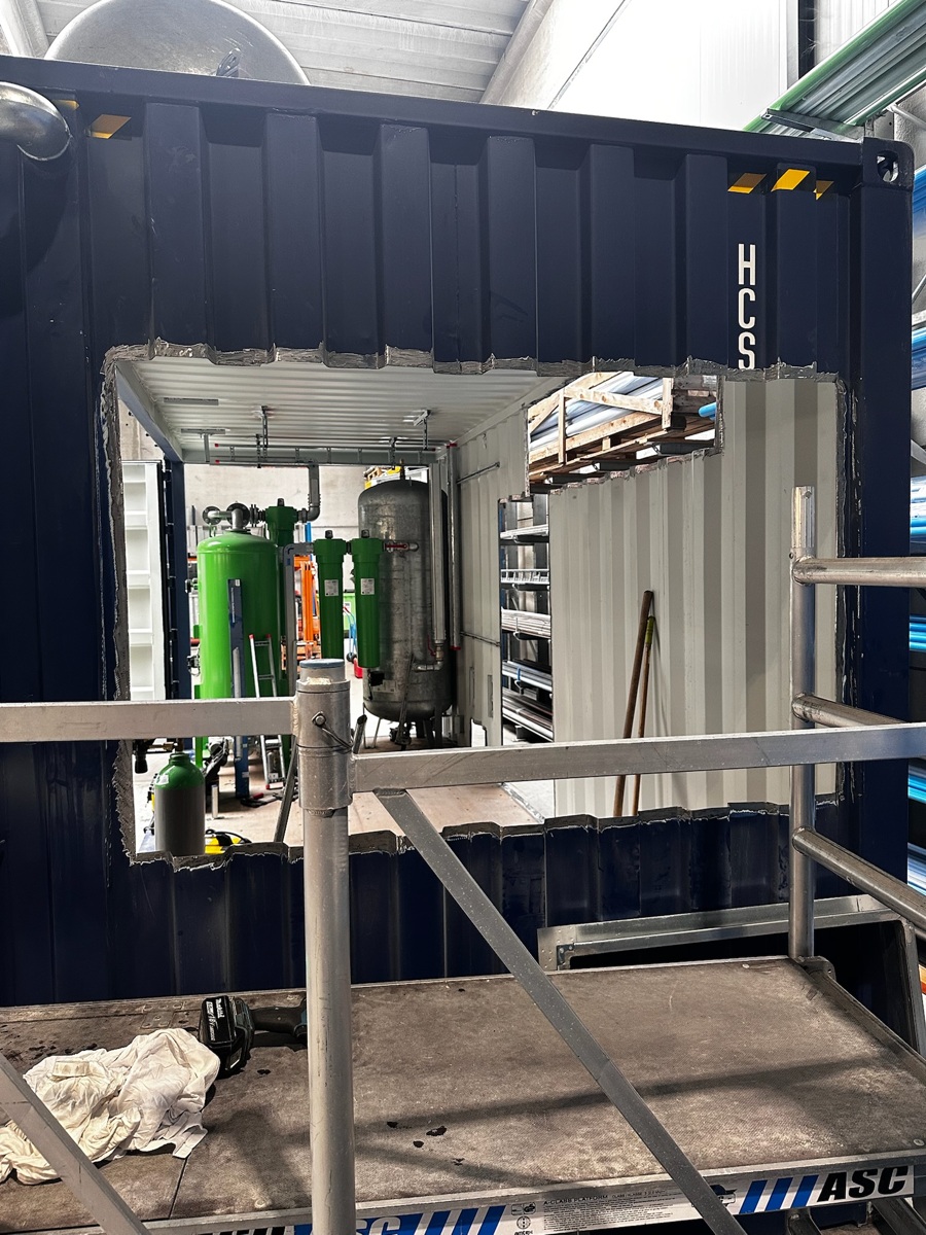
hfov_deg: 56.8
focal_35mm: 24
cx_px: 463
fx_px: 856
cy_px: 618
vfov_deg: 71.6
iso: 250
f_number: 1.78
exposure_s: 1/116
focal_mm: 6.86
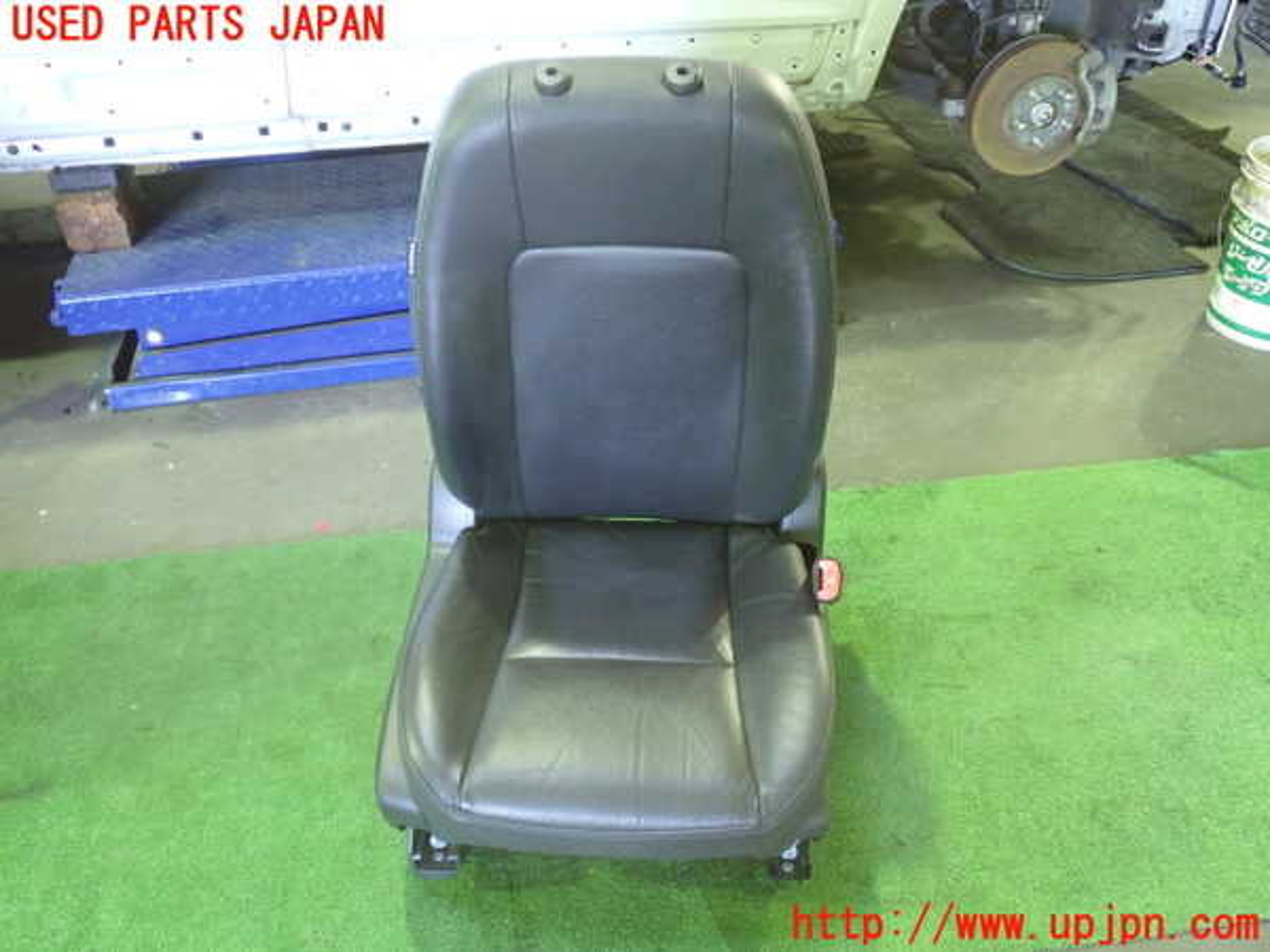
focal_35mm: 30
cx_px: 635
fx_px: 1101
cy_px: 476
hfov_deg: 60.0
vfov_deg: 46.8
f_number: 2.3
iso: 800
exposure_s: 1/20
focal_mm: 5.4
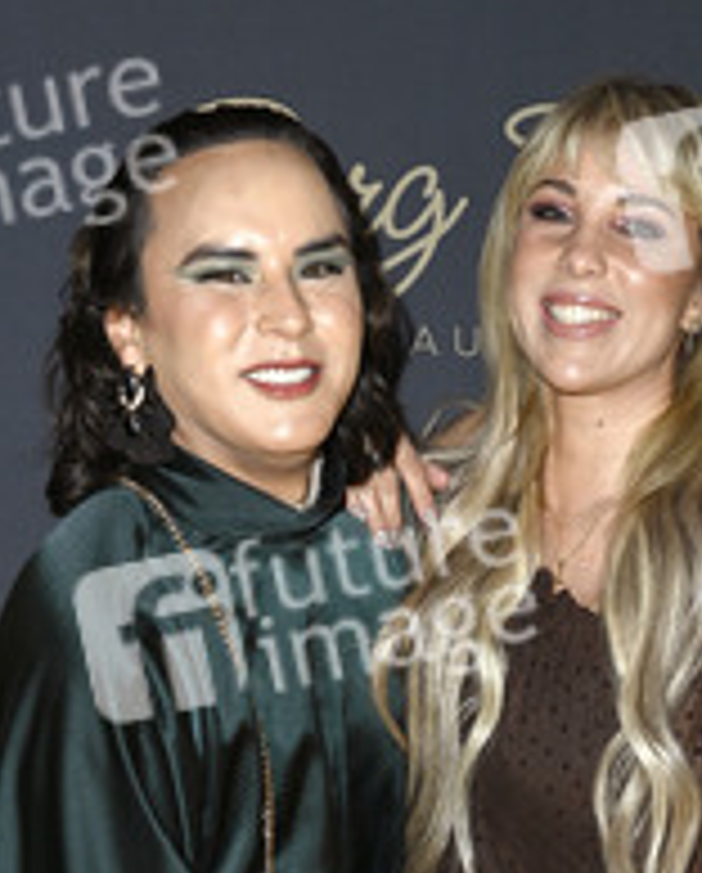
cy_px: 842
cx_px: 436
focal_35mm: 108
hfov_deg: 14.3
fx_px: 2796
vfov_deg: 17.4
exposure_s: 1/250
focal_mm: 56
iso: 500
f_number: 5.6
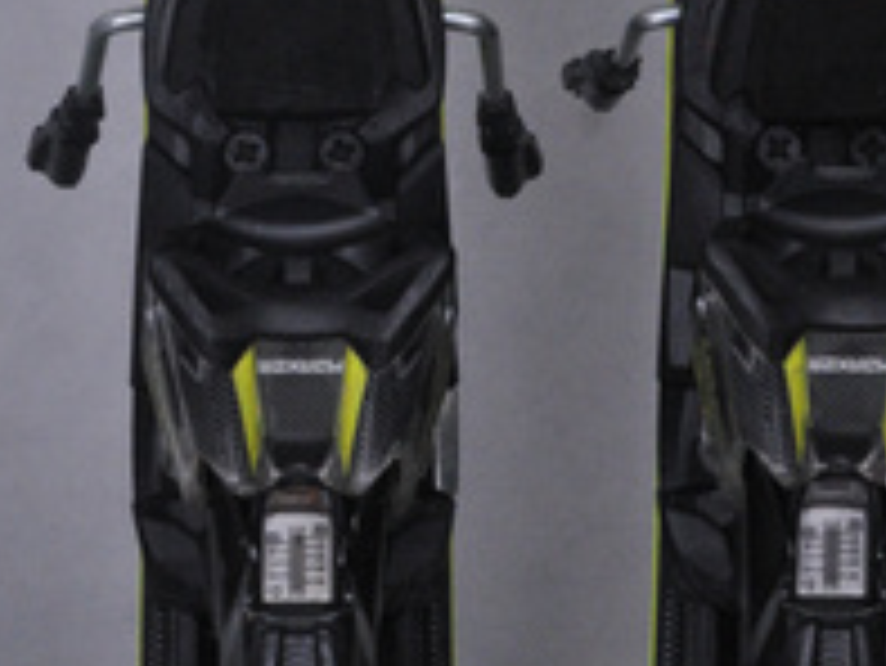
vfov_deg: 5.0
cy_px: -202
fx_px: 7581
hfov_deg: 6.7
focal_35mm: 296
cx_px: 542
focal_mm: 90
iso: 3200
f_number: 9.5
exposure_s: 1/125
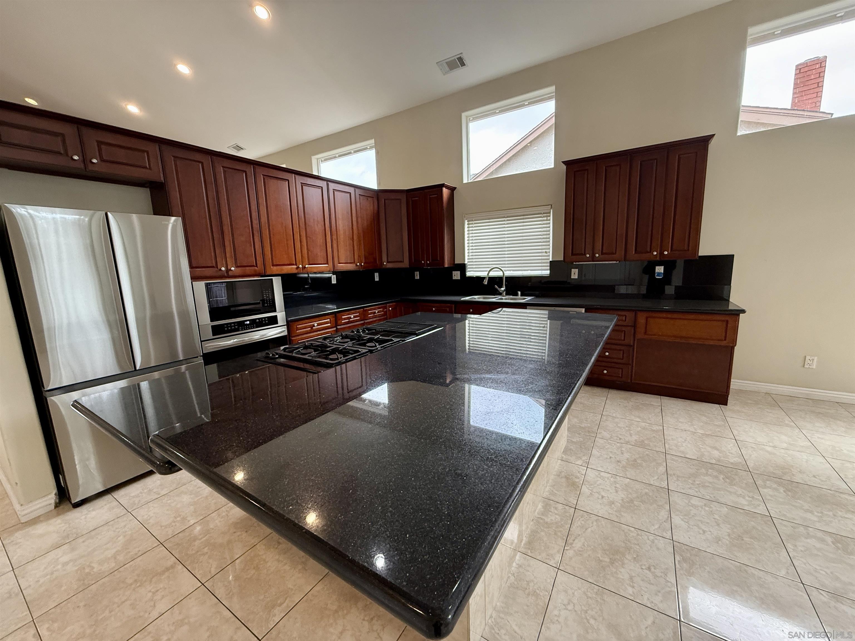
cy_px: 320
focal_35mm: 14
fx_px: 346
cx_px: 428
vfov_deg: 85.7
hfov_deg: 102.1
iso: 400
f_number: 2.2
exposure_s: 1/120
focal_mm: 2.22
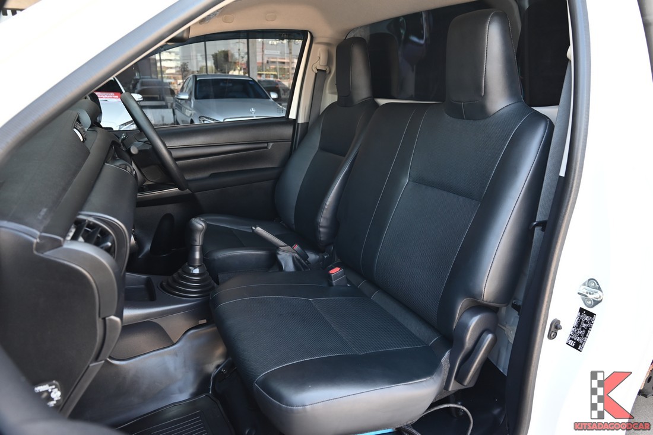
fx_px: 435
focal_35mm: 24
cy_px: 218
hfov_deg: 73.7
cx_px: 326
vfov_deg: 53.2
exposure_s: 1/90
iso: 560
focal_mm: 24
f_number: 5.6
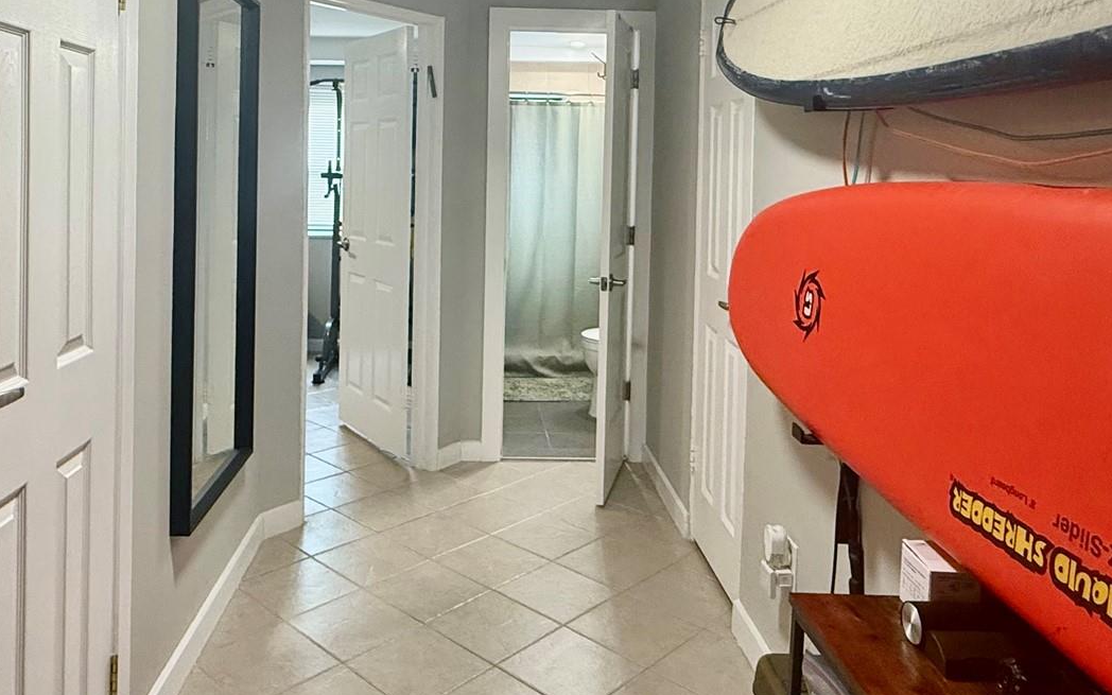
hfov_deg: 64.4
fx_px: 879
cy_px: 183
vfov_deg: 42.0
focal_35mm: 29
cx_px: 486
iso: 320
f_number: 2.2
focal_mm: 2.22
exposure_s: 1/120
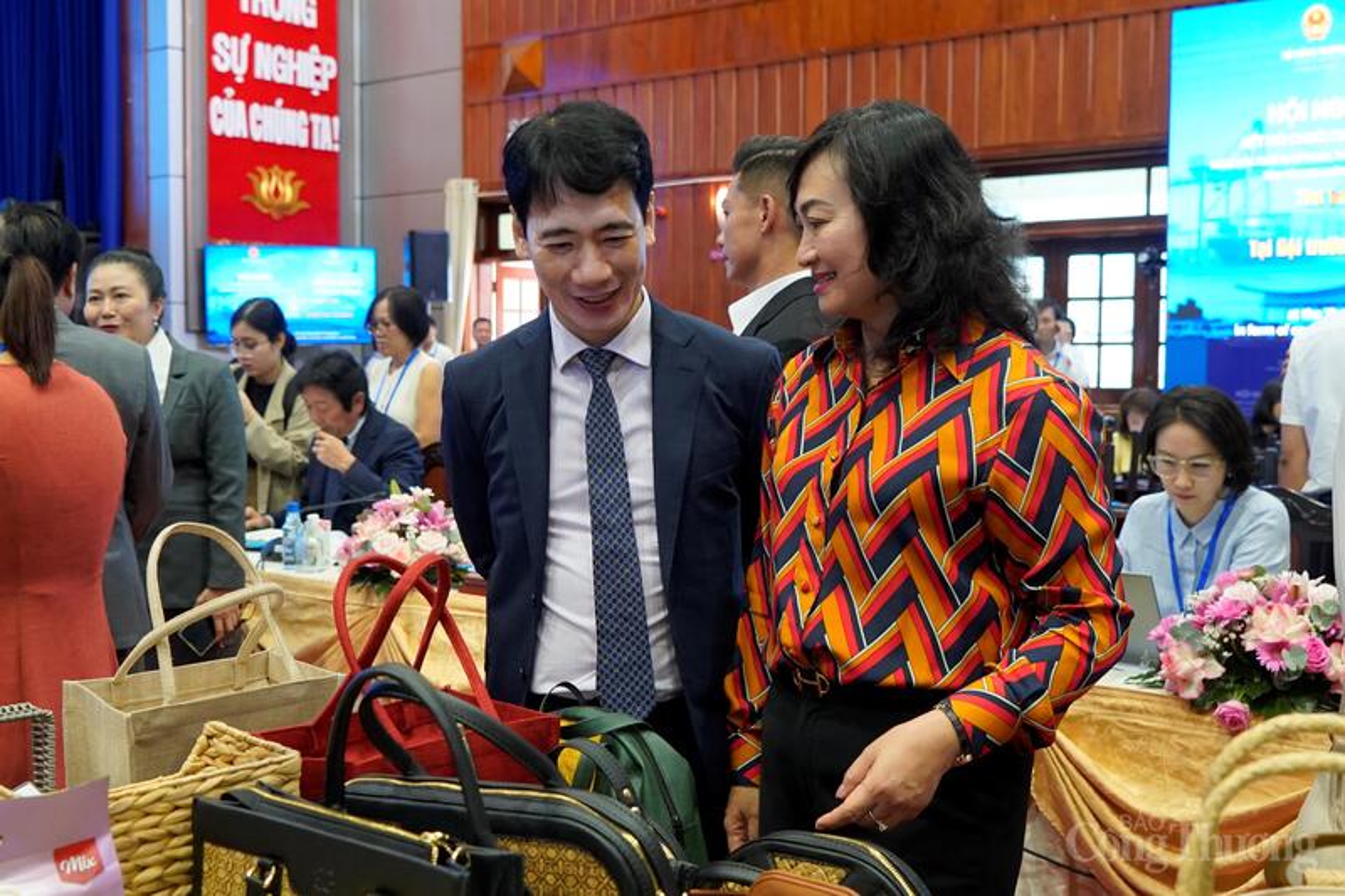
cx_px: 672
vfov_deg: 34.2
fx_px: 1457
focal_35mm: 39
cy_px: 448
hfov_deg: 49.6
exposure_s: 1/160
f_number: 4
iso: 2500
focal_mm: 26
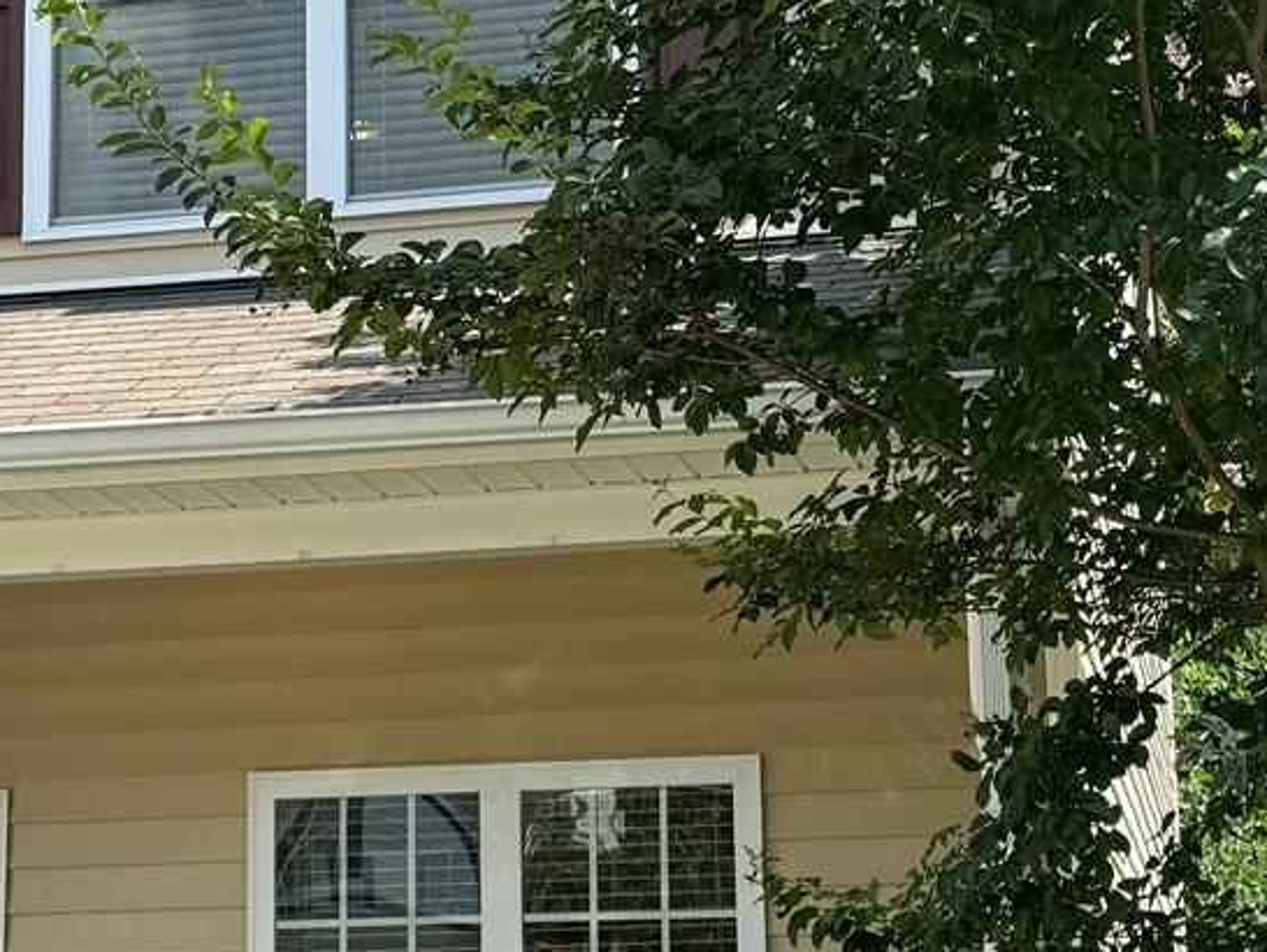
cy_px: 474
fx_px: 3296
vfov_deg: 16.4
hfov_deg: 21.7
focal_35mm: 90
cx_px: 459
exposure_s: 1/1637
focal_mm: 6.76
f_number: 1.78
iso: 80
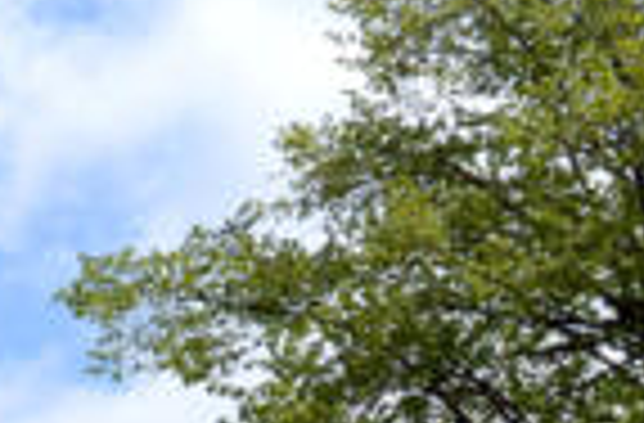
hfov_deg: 13.8
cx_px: -660
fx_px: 2244
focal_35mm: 126
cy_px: 522
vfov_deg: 10.6
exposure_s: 1/90
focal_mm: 18
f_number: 19
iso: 100
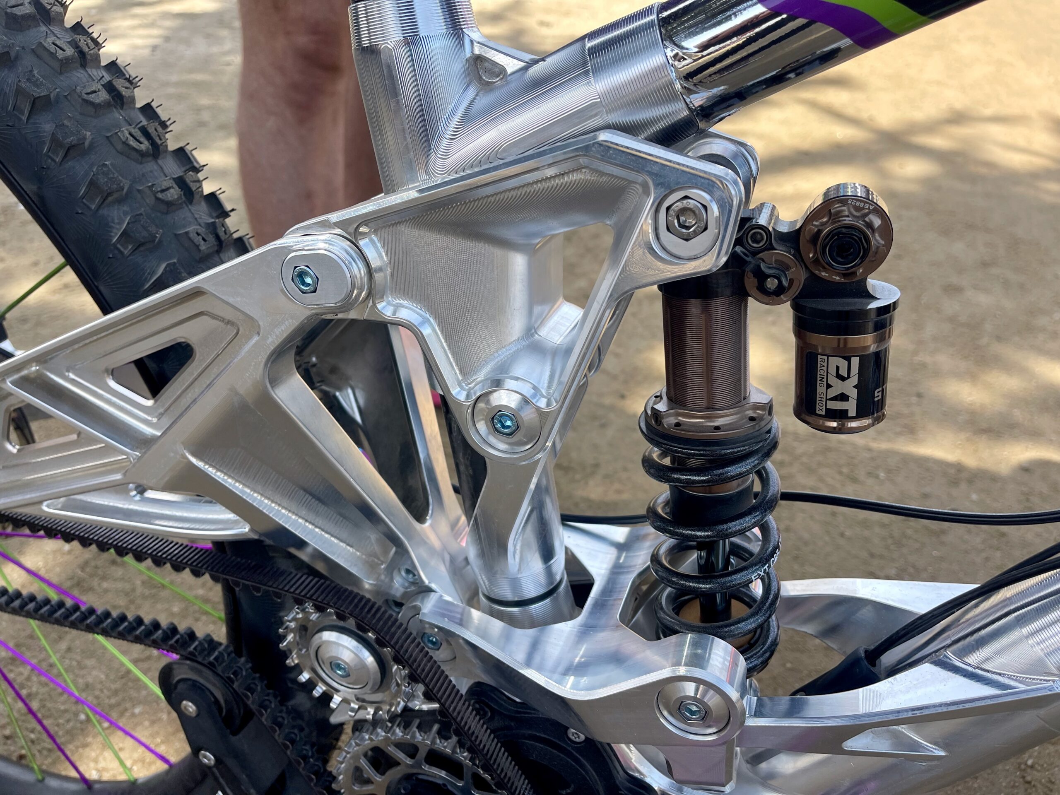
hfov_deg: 69.4
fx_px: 766
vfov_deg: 54.9
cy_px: 398
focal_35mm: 25
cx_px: 530
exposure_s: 1/709
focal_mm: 5.1
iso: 32
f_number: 1.6
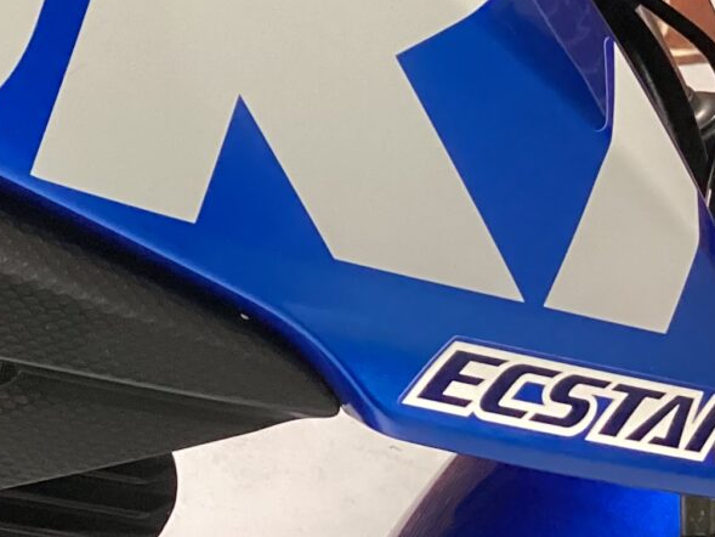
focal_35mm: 101
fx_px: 2087
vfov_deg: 14.2
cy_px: -104
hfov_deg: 19.0
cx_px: 49
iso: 320
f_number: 2.4
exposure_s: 1/40
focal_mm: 3.3
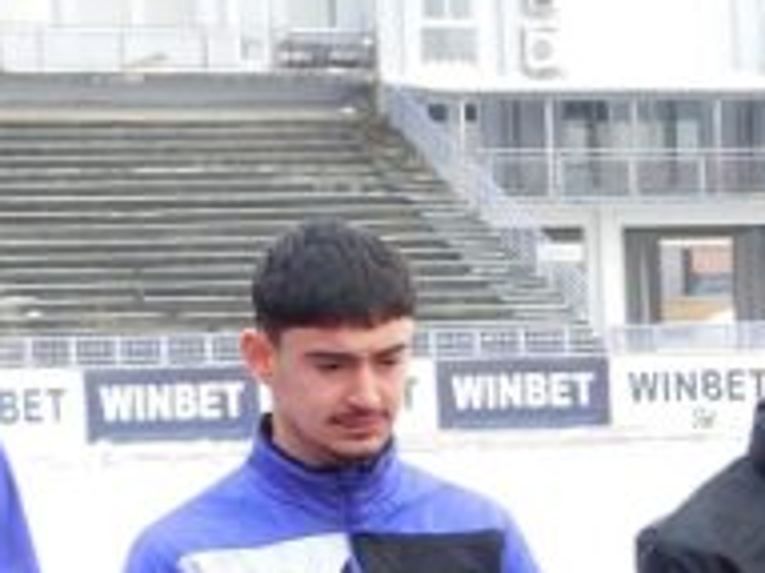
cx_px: 1330
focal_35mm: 237
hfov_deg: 8.1
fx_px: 5234
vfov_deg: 6.2
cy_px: 717
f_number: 4
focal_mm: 10.4
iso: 125
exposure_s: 1/50
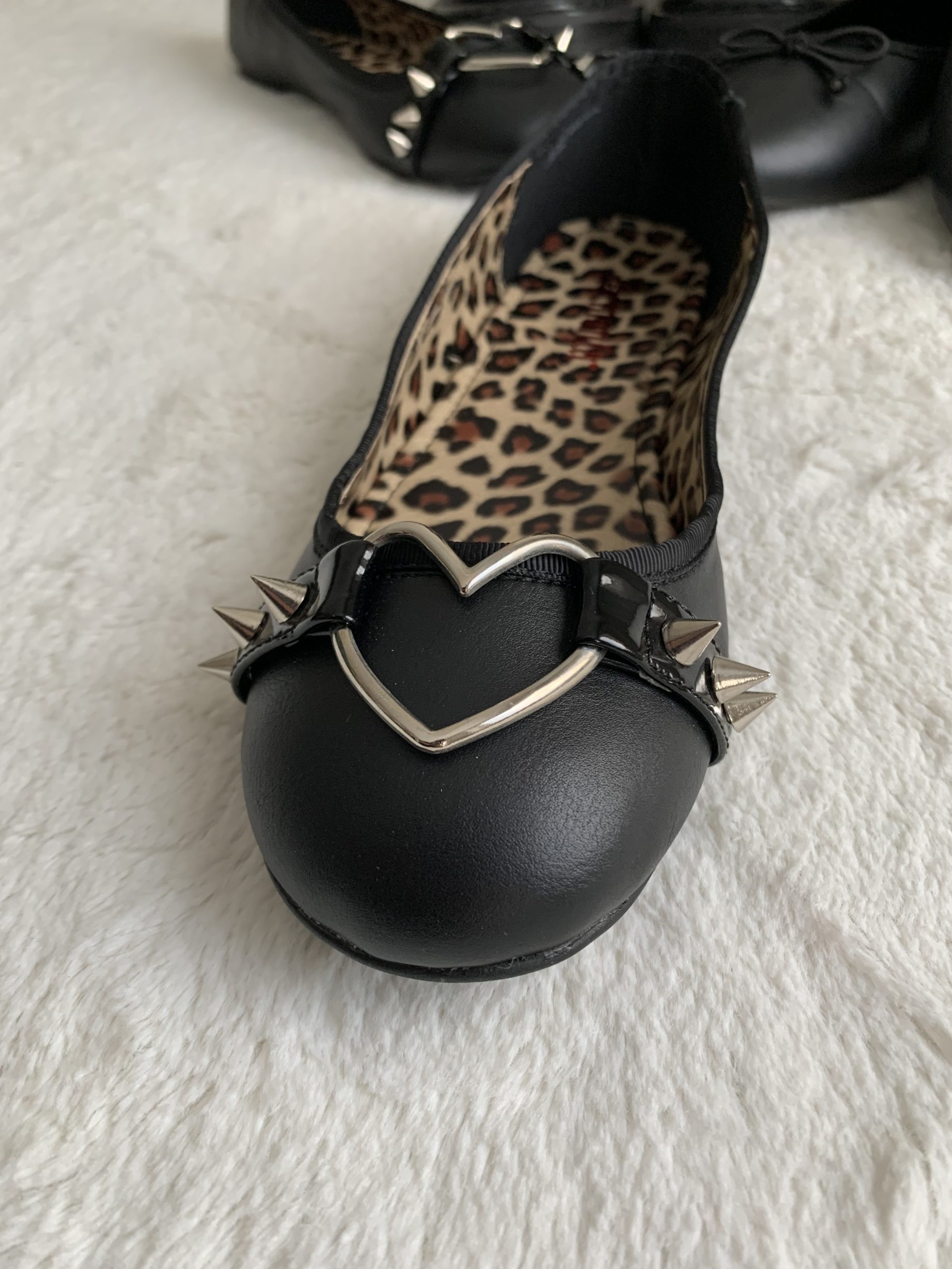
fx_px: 990
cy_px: 630
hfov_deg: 51.4
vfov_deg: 65.3
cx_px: 474
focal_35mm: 27
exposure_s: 1/60
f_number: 1.8
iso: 125
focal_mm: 4.25
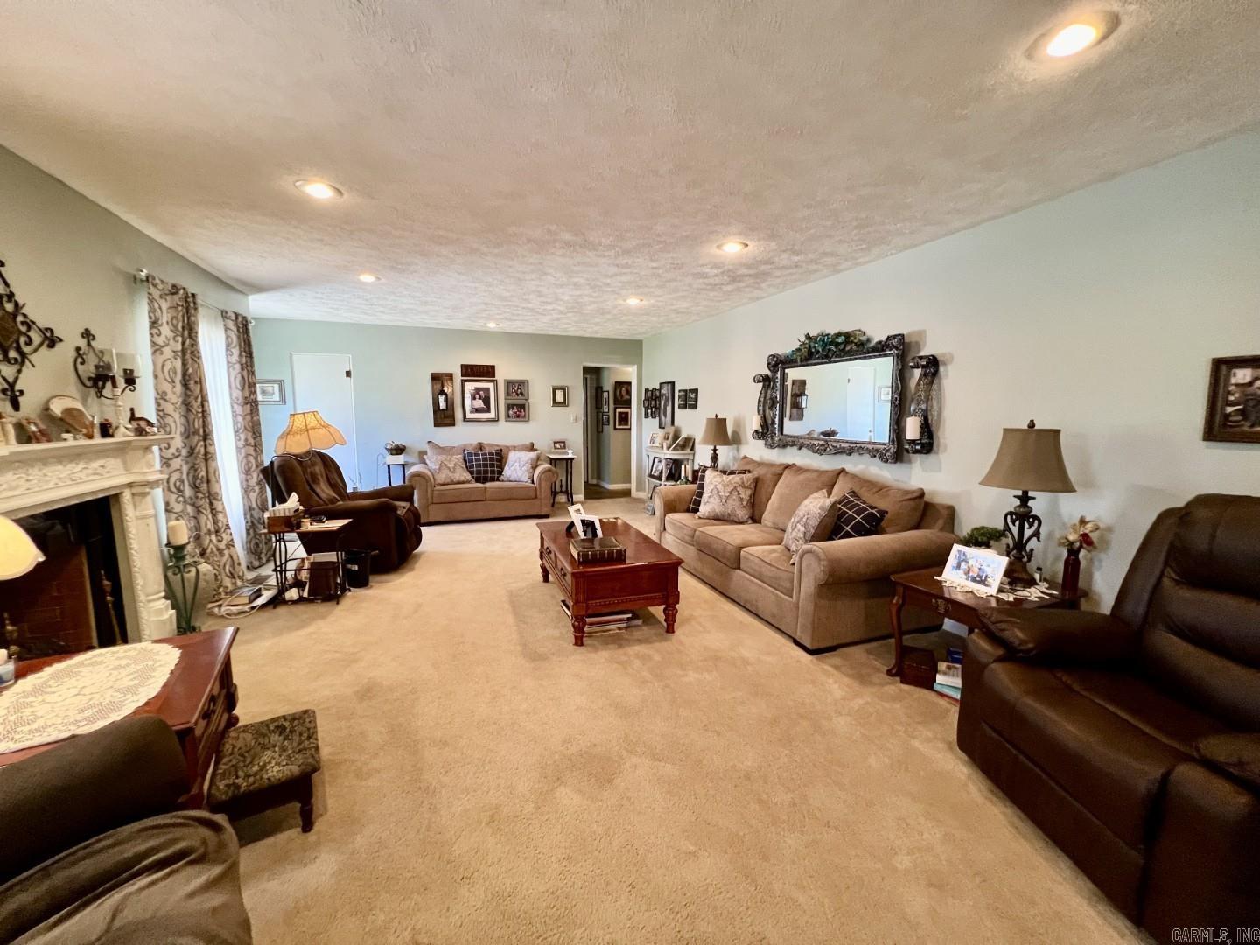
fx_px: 473
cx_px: 630
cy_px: 472
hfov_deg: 106.2
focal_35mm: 13
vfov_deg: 89.9
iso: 320
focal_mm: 1.57
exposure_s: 1/60
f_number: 1.8
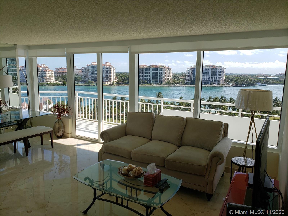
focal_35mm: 26
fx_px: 216
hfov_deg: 67.3
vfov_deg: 53.1
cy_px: 108
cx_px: 144
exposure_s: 1/1019
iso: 50
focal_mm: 4.3
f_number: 2.4
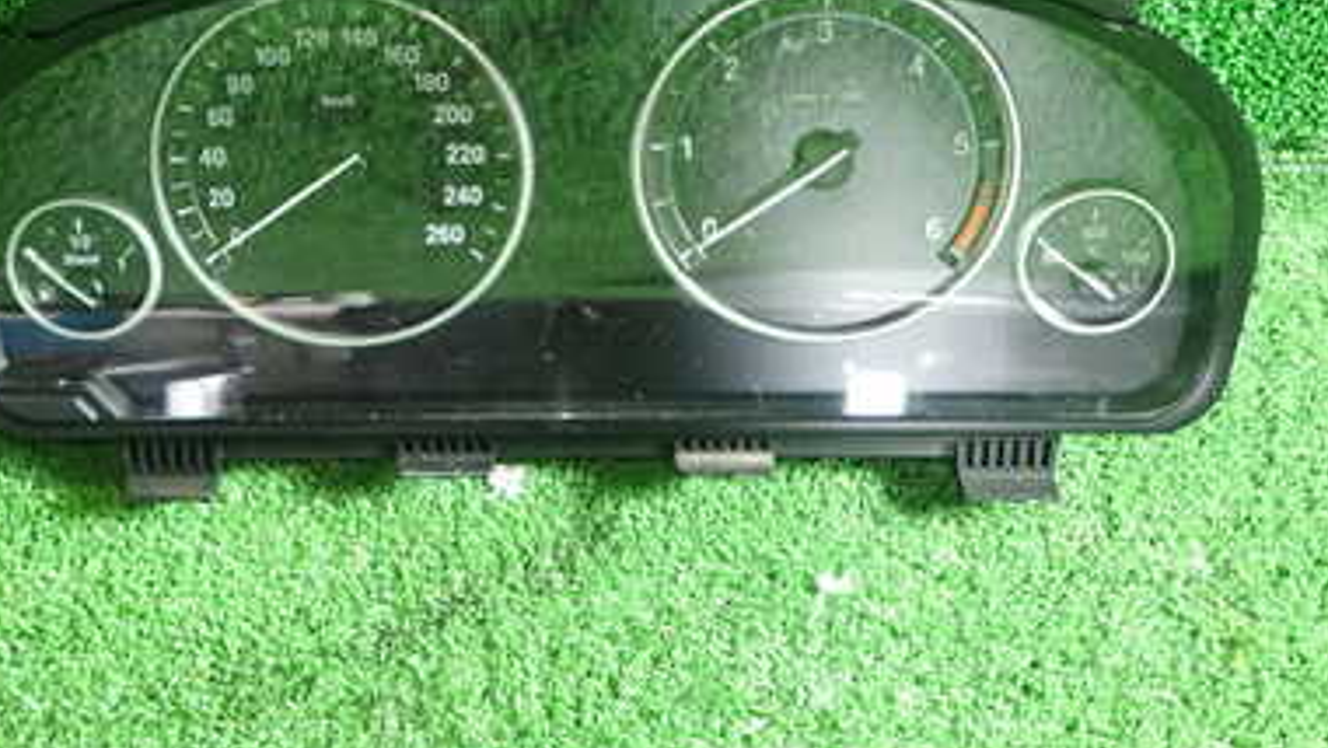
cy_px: 126
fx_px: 1515
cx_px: 549
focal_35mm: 43
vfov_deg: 27.1
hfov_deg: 47.1
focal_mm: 4.5
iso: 200
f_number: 2
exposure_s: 1/30
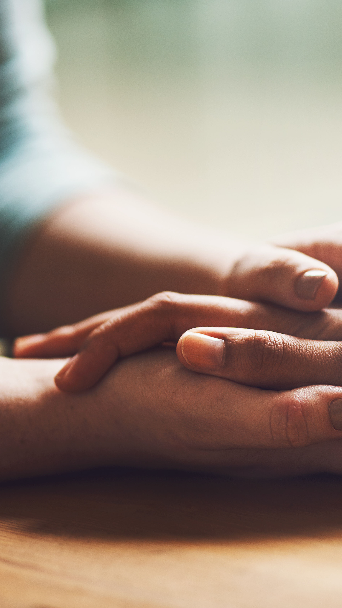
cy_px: 304
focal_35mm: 134
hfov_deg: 9.0
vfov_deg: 16.0
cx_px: 352
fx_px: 2161
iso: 250
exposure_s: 1/80
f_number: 2
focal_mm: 85
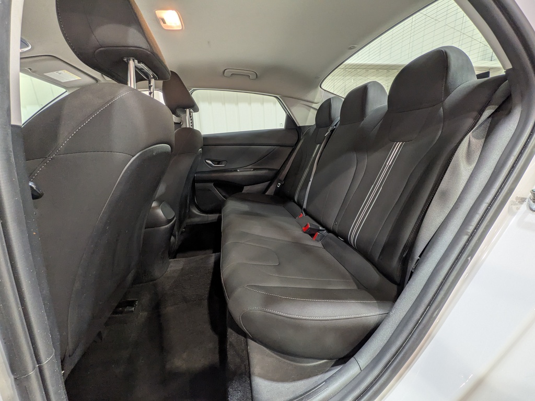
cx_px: 268
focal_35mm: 14
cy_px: 200
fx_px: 216
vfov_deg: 85.7
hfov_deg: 102.1
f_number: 2.2
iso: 59
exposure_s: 1/25
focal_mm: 1.83
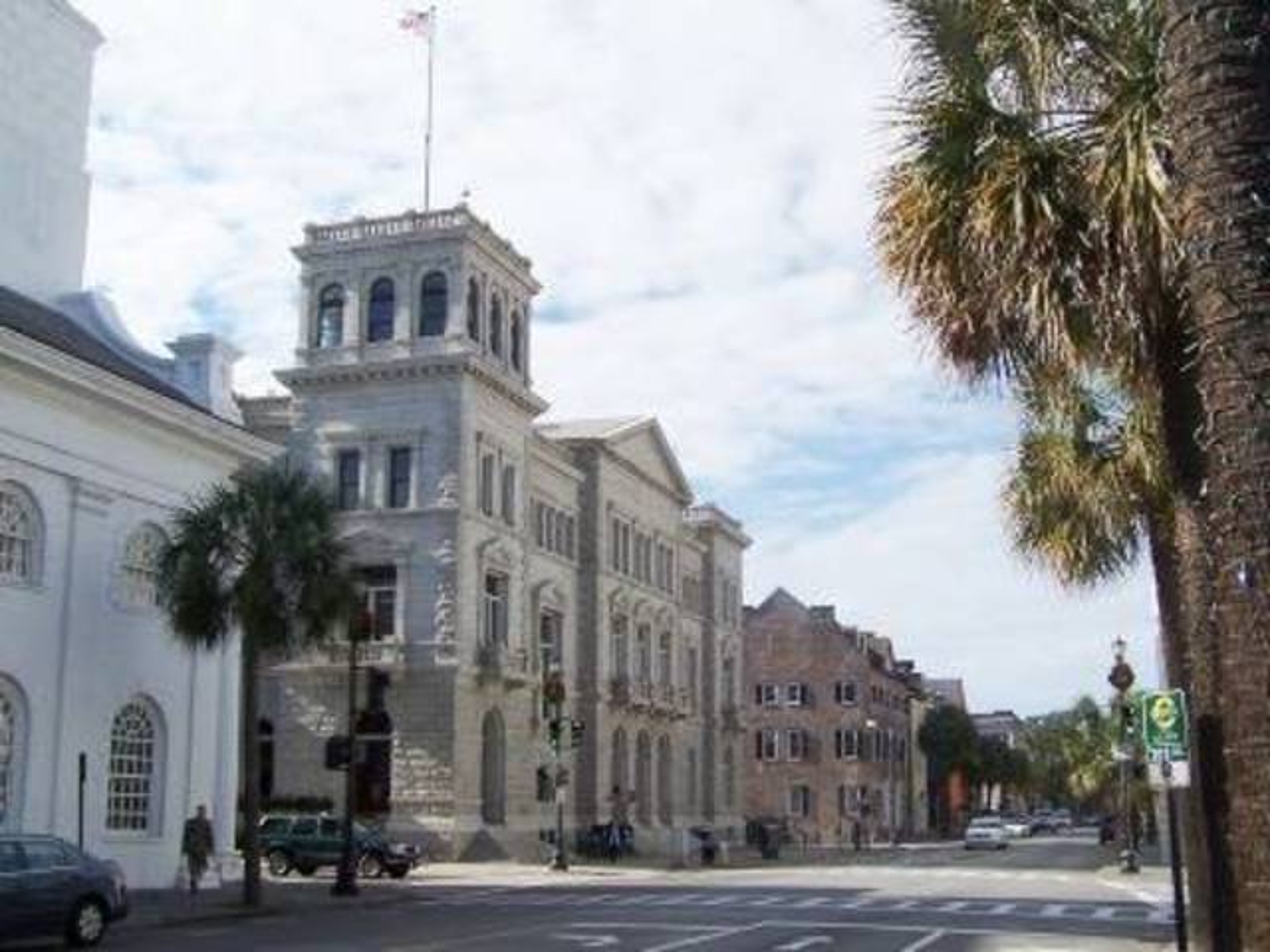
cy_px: 476
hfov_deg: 49.0
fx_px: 1394
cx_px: 635
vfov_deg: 37.7
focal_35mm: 38
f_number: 4
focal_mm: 6.3
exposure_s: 1/1000
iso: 80
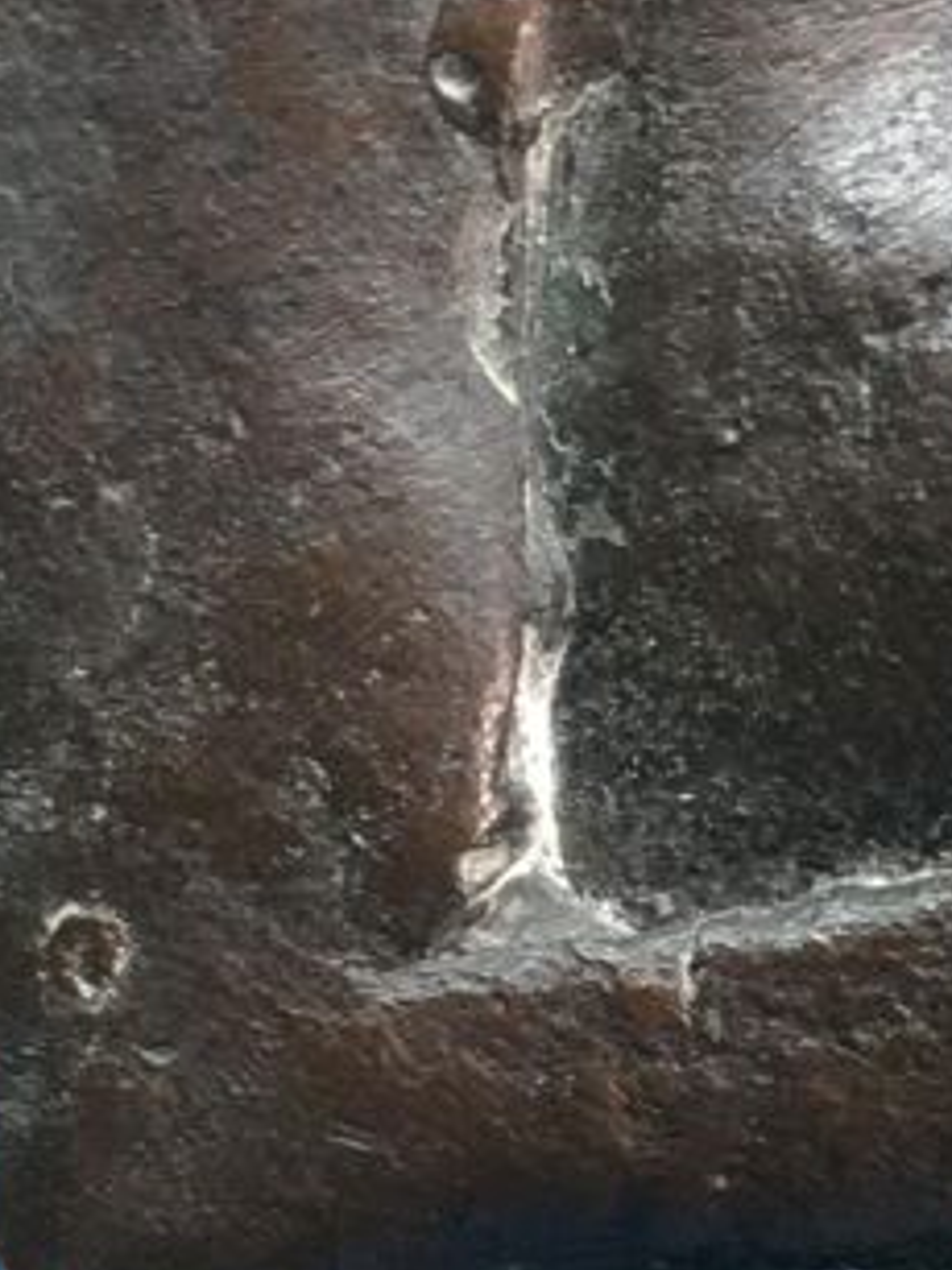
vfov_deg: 11.9
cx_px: 1834
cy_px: 2366
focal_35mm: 151
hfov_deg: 9.3
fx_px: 5541
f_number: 2.2
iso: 40
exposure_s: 1/33
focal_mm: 4.15
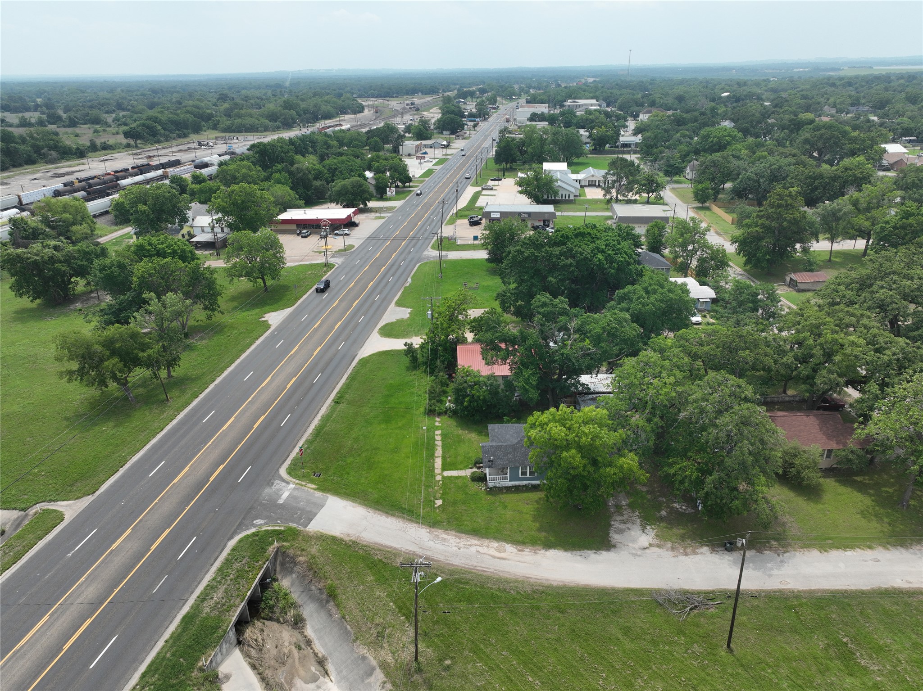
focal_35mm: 24
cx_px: 462
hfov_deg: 71.6
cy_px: 346
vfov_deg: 56.8
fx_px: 640
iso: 110
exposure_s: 1/1600
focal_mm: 12.29
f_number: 2.8
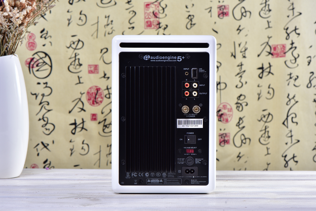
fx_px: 922
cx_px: 158
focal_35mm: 105
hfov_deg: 19.4
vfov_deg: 13.1
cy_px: 106
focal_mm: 105
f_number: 13
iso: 200
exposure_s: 1/125
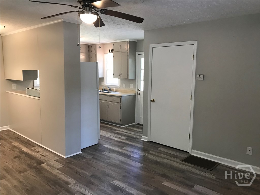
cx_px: 130
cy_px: 98
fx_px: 210
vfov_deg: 49.7
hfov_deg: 63.4
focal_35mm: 28
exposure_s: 1/20
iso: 40
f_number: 1.8
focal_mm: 3.99
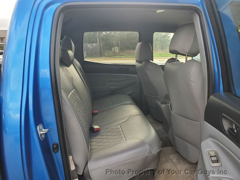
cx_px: 120
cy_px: 90
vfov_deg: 53.1
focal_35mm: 26
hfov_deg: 67.3
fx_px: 180
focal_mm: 4.3
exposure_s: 1/166
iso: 50
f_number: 2.4
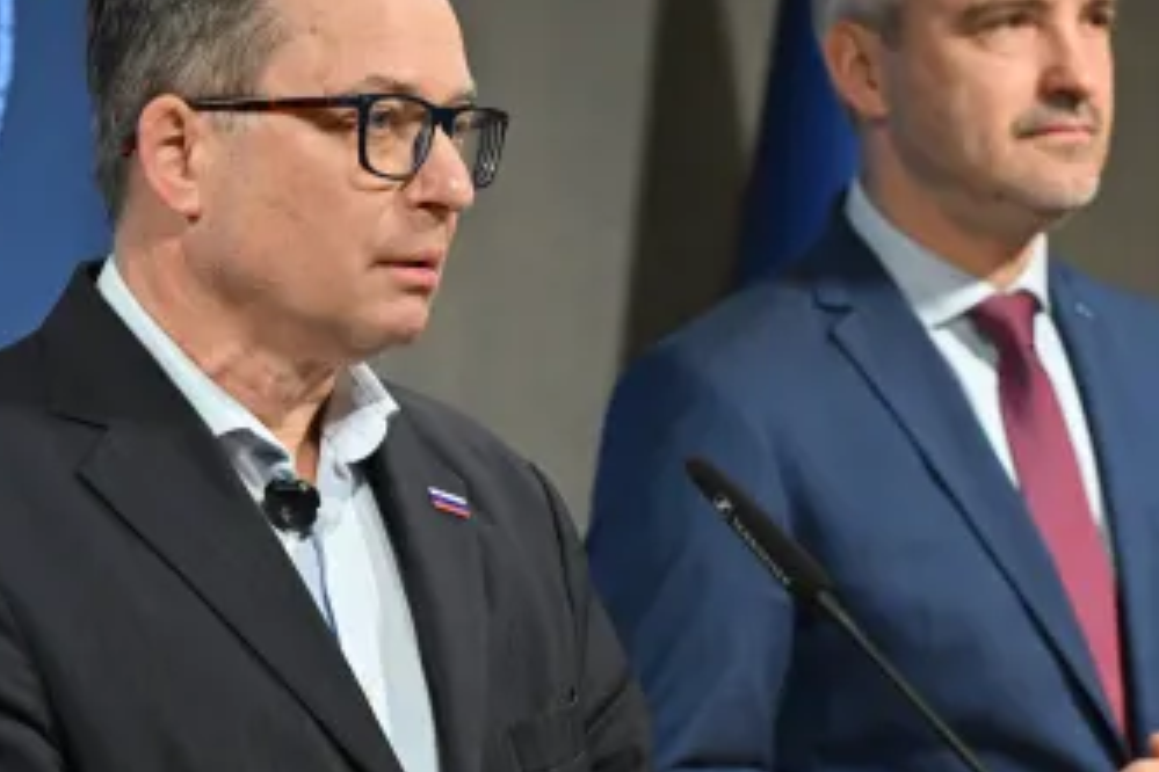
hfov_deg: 11.2
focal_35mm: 184
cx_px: 491
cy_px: 303
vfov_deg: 7.5
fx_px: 5923
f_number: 4.5
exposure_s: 1/400
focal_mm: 102
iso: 3200
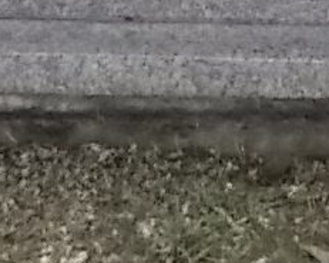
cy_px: -276
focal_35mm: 176
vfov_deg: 8.3
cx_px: 245
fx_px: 1714
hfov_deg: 10.9
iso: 400
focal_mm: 4.6
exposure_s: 1/160
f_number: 3.2
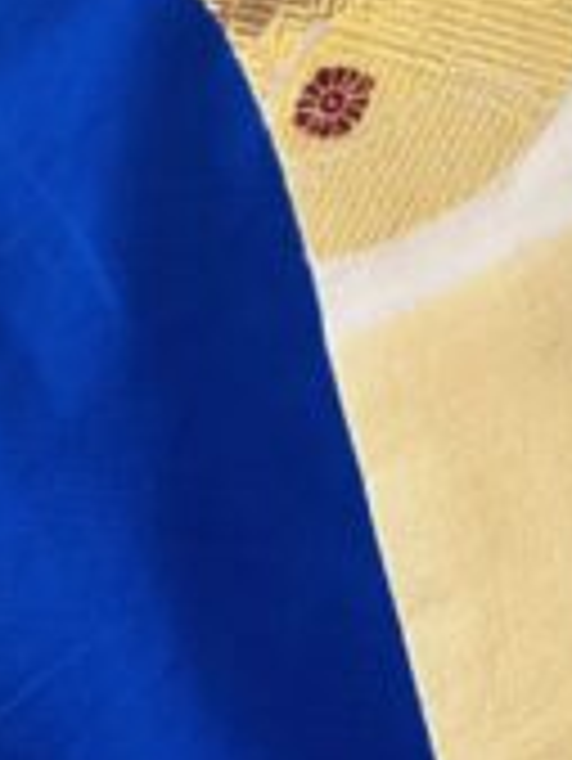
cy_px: -227
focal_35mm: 84
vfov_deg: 21.1
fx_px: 1848
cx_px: 984
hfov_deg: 15.5
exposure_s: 1/121
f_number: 1.78
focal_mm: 6.86
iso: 125
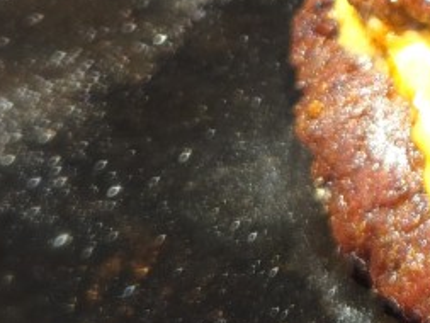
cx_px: 588
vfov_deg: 11.1
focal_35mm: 131
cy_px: -97
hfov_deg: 14.3
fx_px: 1628
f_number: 1.8
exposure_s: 1/779
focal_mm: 5.4
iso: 25
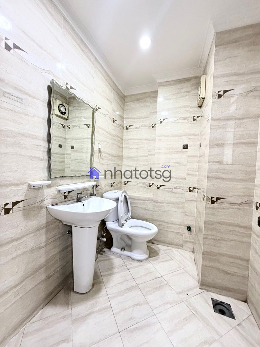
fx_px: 140
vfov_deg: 102.1
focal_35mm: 14
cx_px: 130
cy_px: 174
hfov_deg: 85.7
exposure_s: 1/87
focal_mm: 2.22
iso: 320
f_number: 2.2
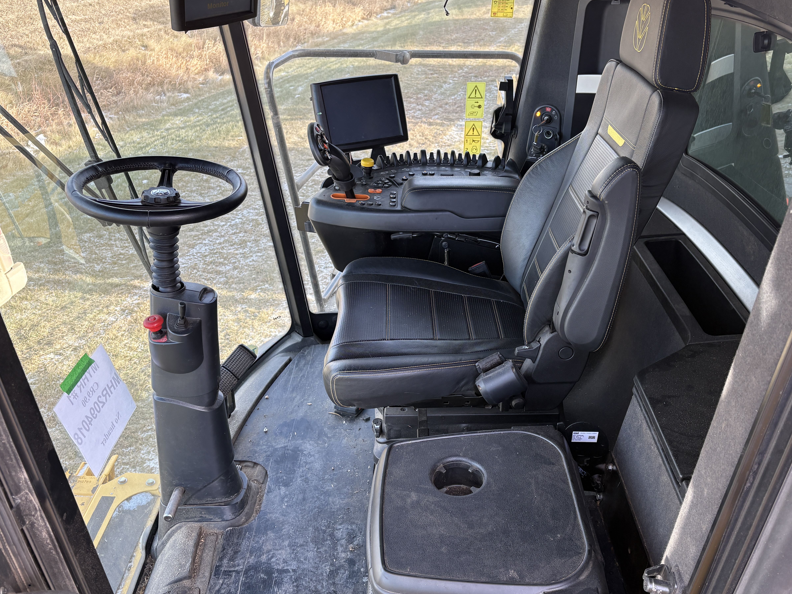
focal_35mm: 31
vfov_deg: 45.4
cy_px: 307
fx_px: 709
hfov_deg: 58.3
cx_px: 426
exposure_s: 1/173
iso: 50
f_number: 1.6
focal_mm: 5.96
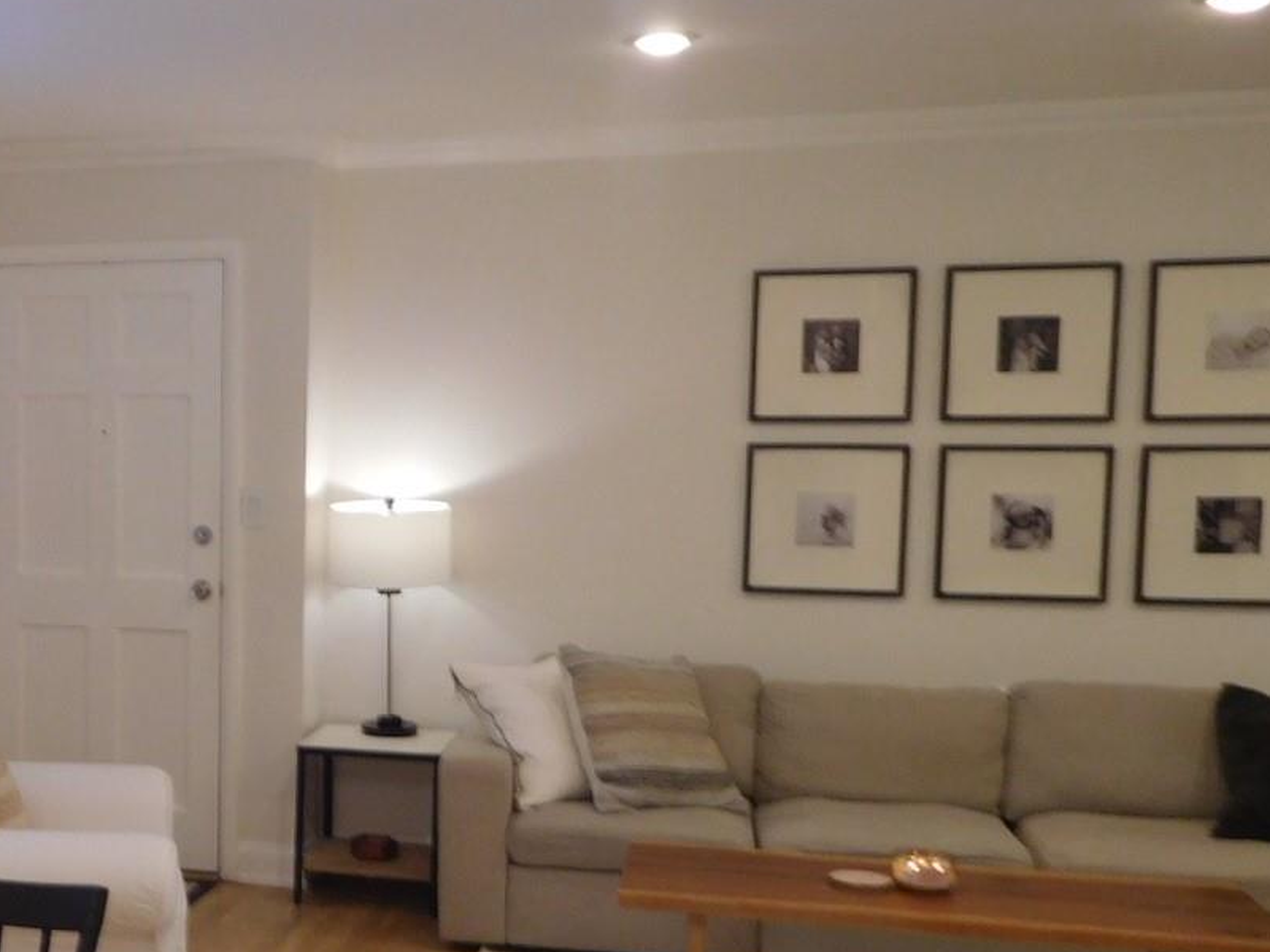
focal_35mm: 50
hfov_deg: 34.8
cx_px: 10
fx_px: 1834
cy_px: 600
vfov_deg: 29.0
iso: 200
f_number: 3.4
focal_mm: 4.5
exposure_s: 1/30
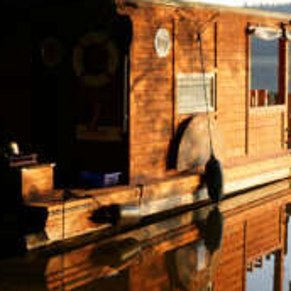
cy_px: 144
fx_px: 789
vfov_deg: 20.9
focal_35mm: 83
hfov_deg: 20.8
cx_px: 85
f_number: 5.6
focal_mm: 35
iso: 100
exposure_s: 1/80
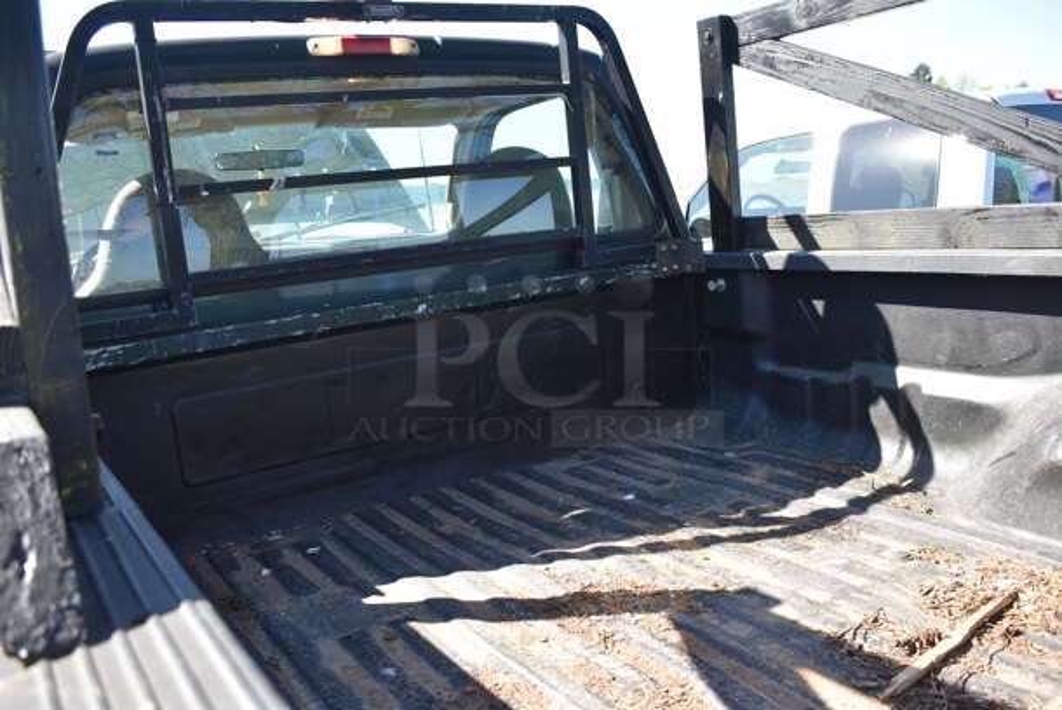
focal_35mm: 30
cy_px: 355
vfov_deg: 43.7
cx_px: 531
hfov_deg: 61.9
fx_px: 886
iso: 250
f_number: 5.6
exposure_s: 1/250
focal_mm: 20
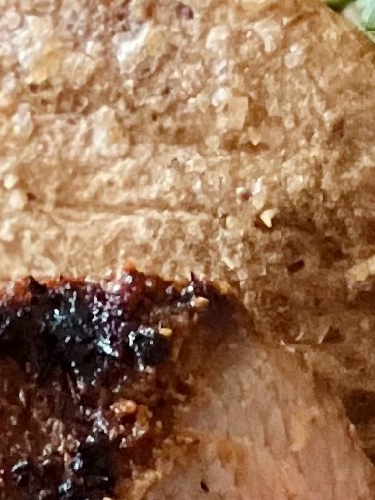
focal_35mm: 611
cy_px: -234
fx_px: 8825
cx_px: 567
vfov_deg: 3.2
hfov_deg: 2.4
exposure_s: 1/37
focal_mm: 9
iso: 400
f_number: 2.8
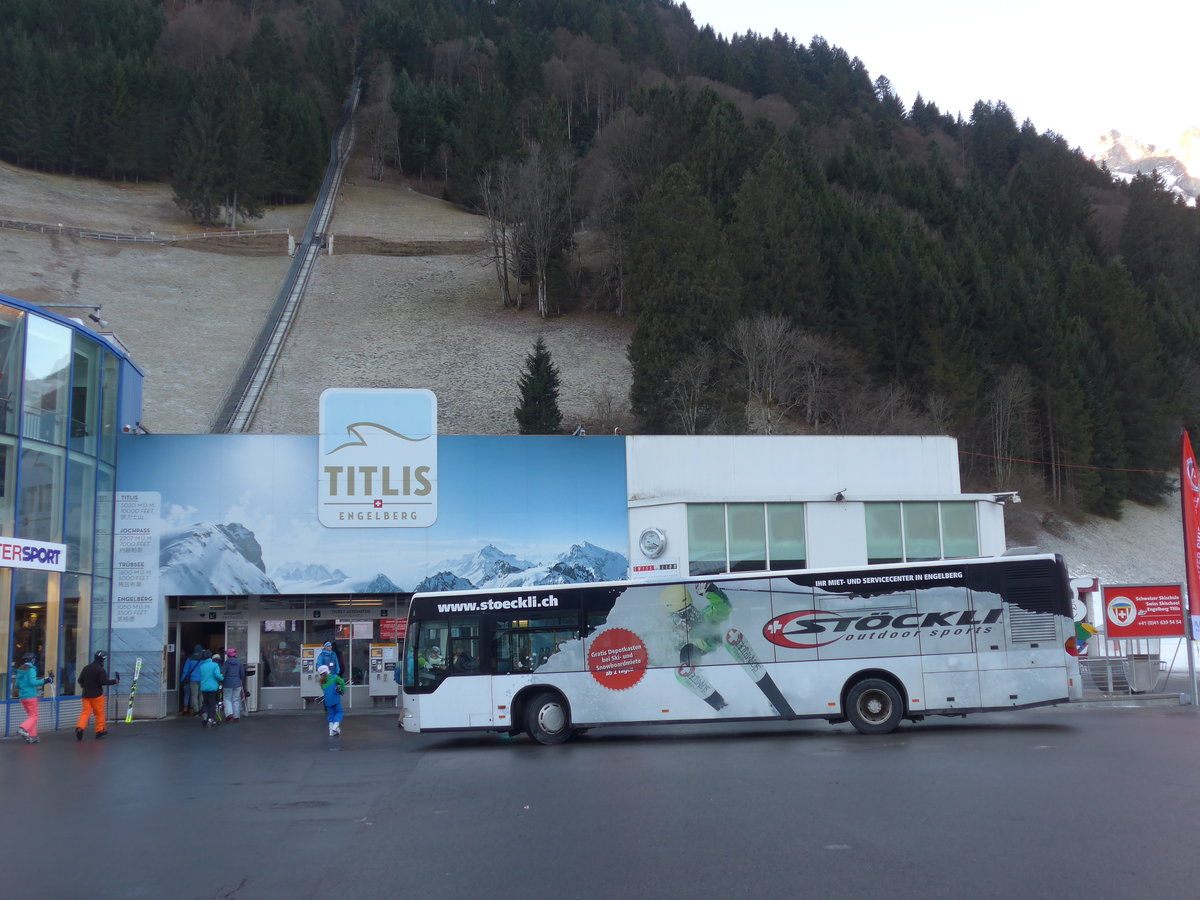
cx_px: 600
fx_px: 1248
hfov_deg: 51.4
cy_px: 450
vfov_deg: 39.7
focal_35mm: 36
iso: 80
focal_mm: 7.5
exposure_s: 1/125
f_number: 2.4
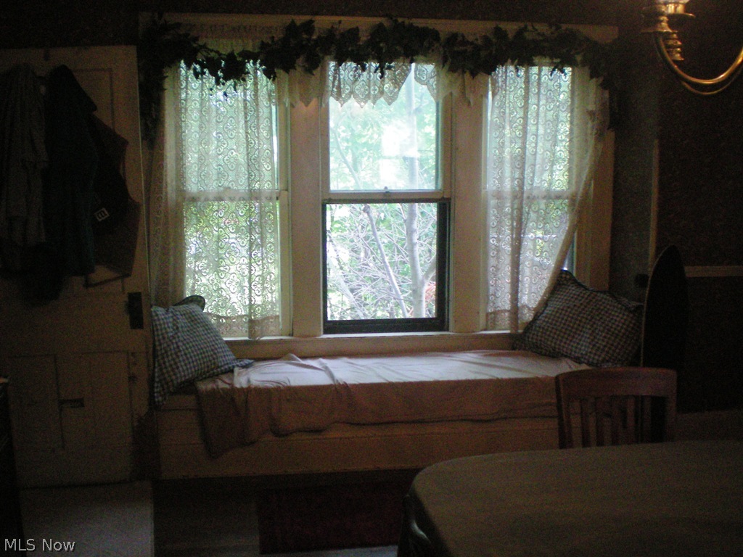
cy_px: 278
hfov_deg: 49.0
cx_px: 372
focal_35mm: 38
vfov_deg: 37.7
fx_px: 816
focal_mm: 6.3
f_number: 3.1
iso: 320
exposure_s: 1/60
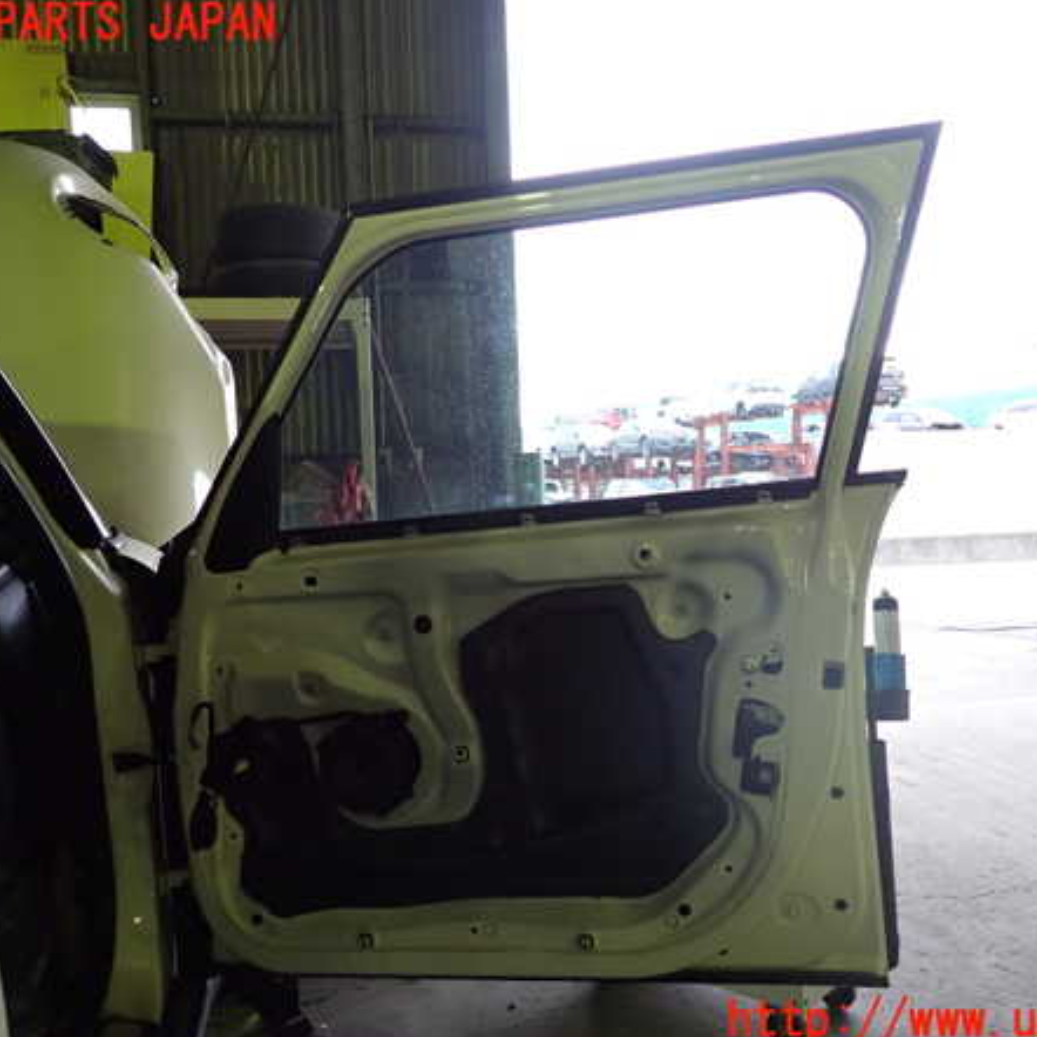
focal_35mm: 30
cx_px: 554
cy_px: 523
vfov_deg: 54.0
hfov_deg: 54.0
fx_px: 1017
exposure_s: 1/30
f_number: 2
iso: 250
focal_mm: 4.5
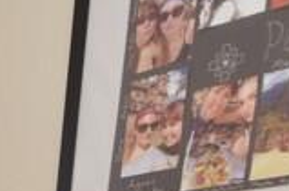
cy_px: 602
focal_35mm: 106
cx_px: -356
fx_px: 850
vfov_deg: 9.5
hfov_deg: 14.5
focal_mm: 11
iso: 800
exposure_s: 1/60
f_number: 5
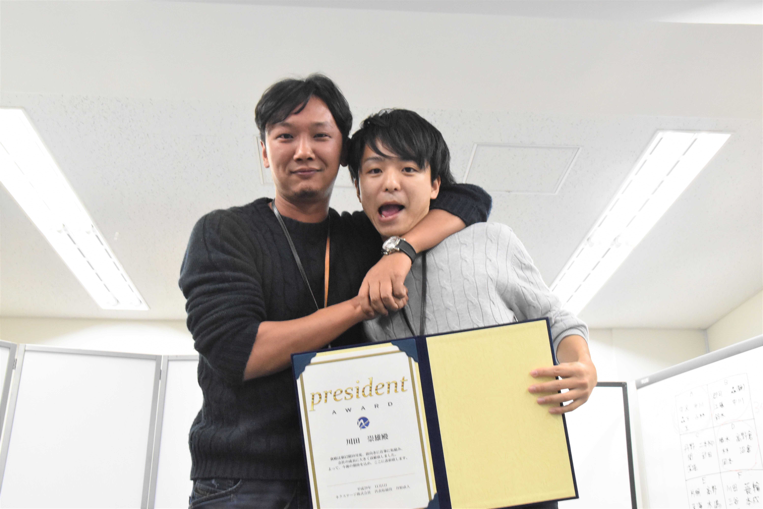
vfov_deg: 34.2
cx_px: 382
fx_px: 827
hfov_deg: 49.6
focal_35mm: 39
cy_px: 254
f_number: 9
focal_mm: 26
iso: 5000
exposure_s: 1/60
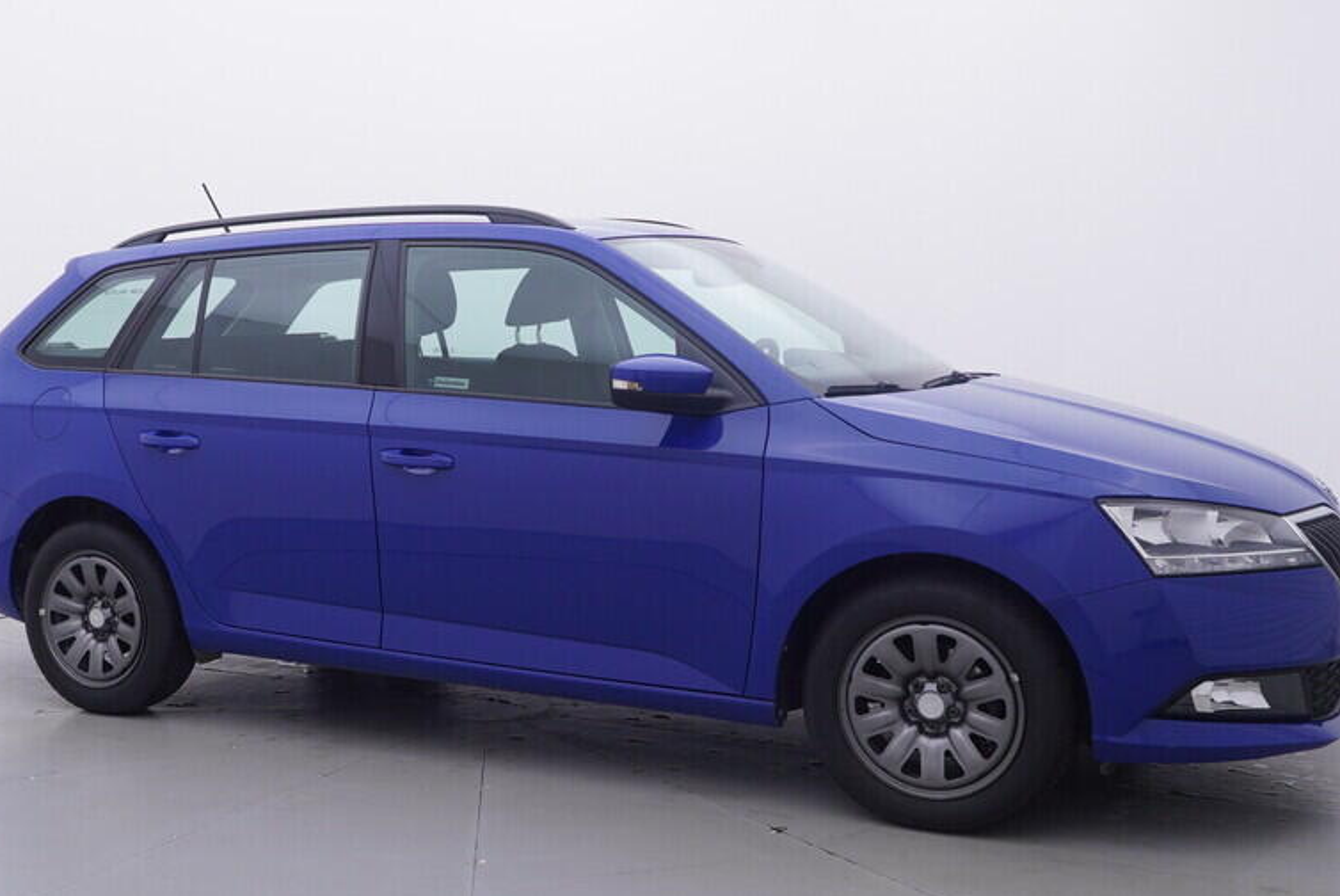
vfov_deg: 31.3
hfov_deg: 45.0
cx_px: 489
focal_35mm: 43
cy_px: 494
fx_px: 1600
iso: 200
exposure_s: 1/80
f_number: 5
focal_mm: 15
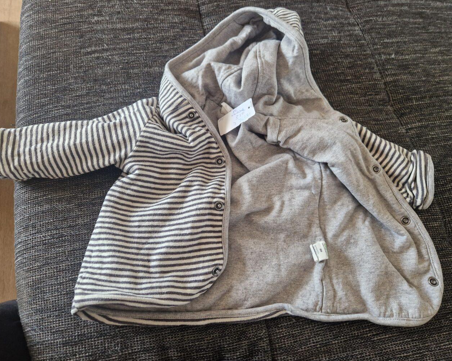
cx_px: 229
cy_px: 176
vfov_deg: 56.8
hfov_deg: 68.1
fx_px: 334
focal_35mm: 25
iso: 400
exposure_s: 1/100
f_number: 1.8
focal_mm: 5.4
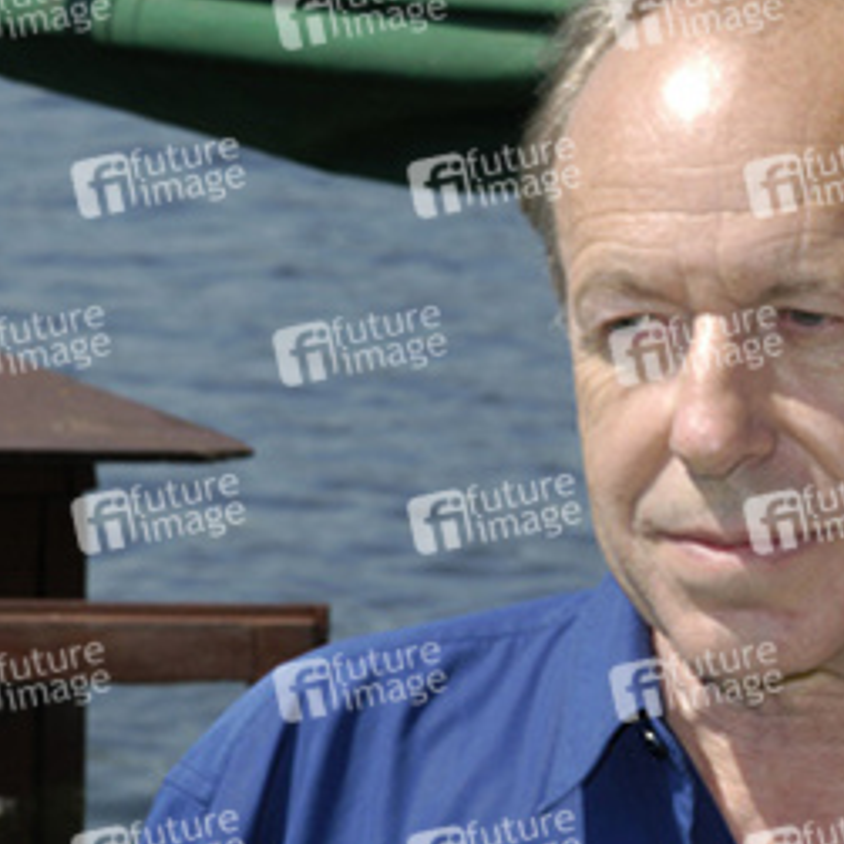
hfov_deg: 6.4
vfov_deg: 6.4
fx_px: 7586
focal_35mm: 275
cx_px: 741
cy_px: 430
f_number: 22
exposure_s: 1/60
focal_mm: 120
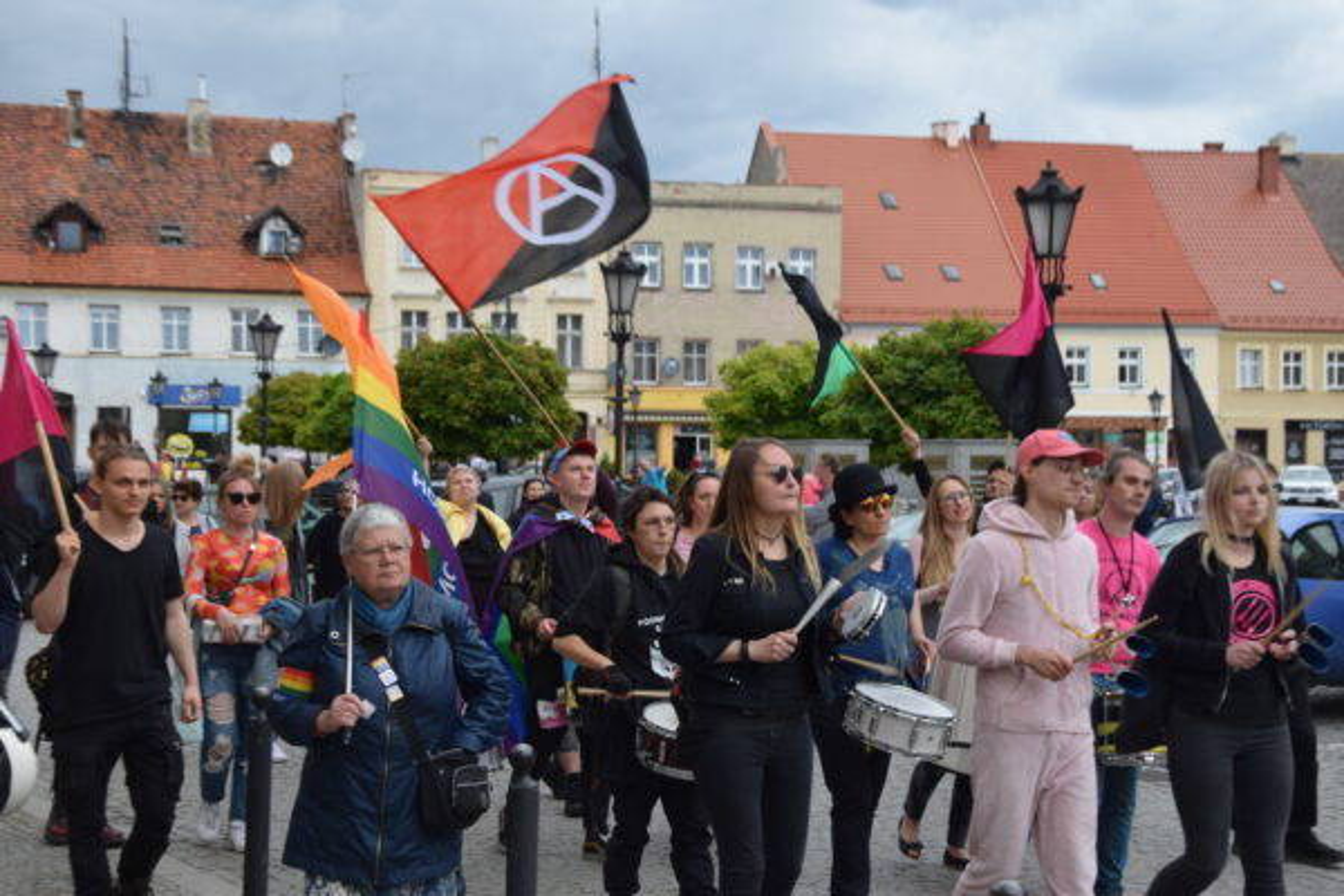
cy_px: 448
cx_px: 672
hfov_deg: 43.6
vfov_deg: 29.9
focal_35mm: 45
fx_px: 1680
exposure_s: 1/250
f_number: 8
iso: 320
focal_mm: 30
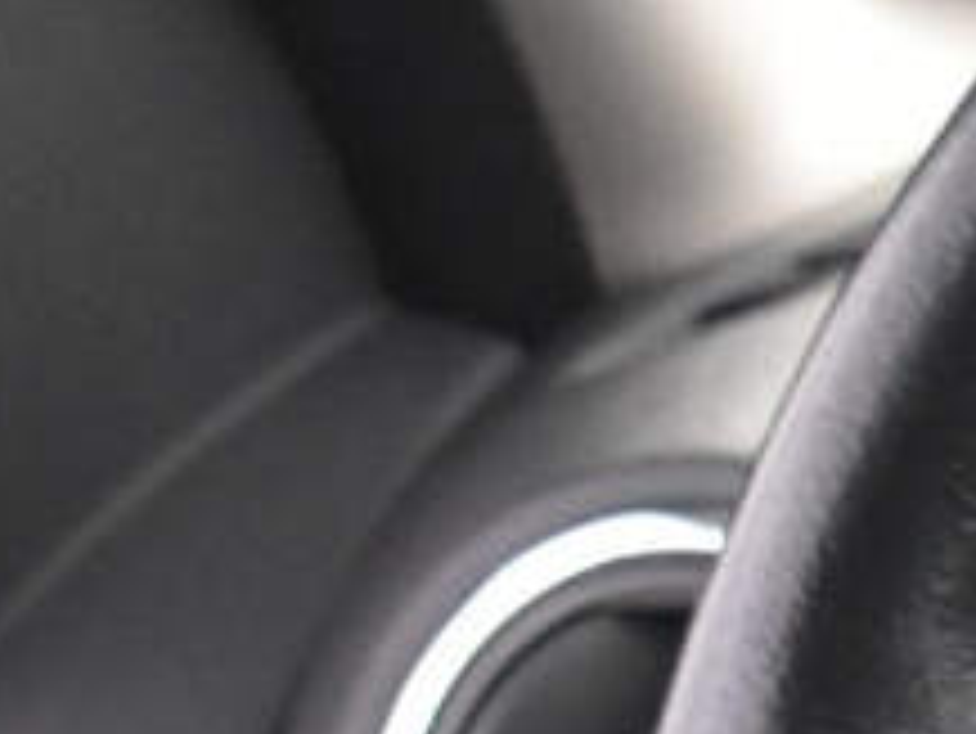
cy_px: 1238
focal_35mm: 301
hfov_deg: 6.3
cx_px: 2393
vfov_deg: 4.9
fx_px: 8491
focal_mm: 28
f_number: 4.2
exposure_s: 1/15
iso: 3200
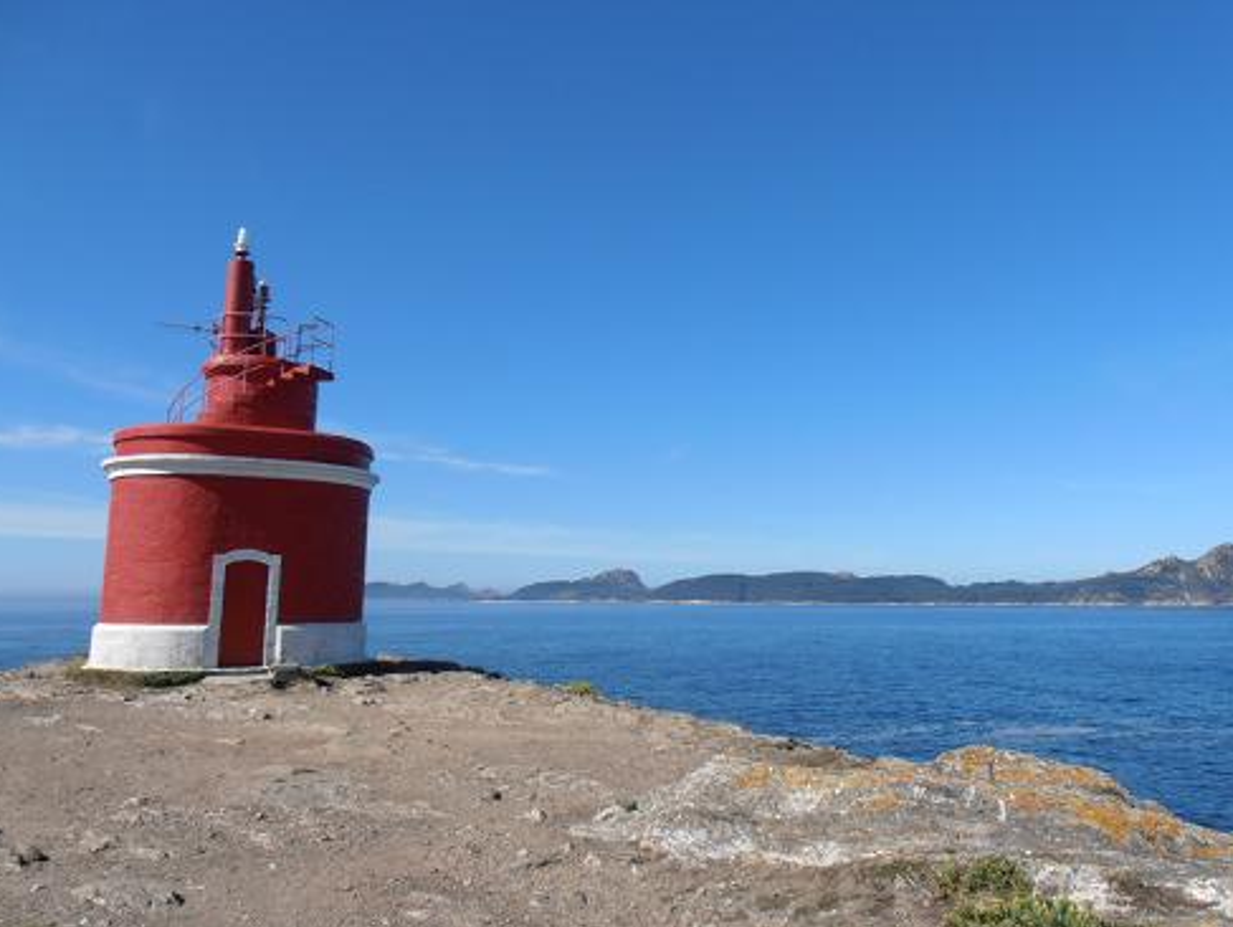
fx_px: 927
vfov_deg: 53.1
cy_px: 438
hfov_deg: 67.2
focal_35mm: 26
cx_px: 651
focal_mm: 4.2
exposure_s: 1/2000
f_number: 3
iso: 80
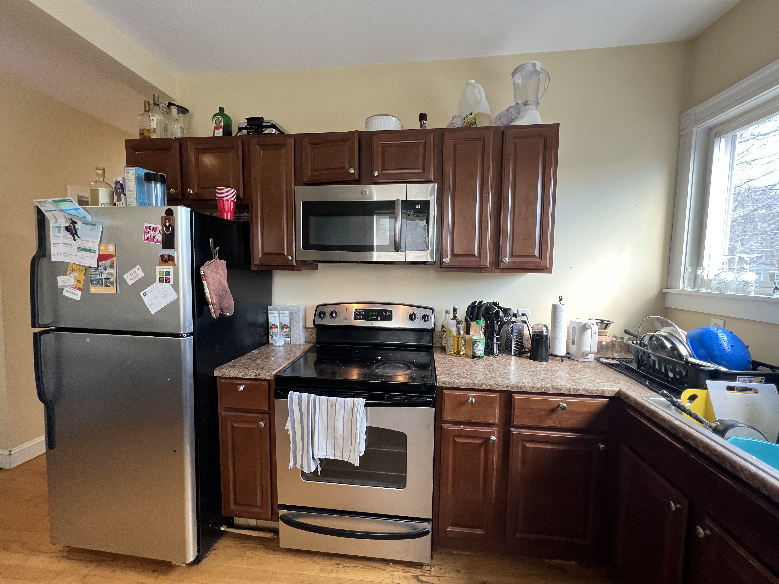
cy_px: 292
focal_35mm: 13
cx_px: 390
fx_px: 293
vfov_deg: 89.9
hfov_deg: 106.2
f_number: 1.8
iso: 250
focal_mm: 1.57
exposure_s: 1/120
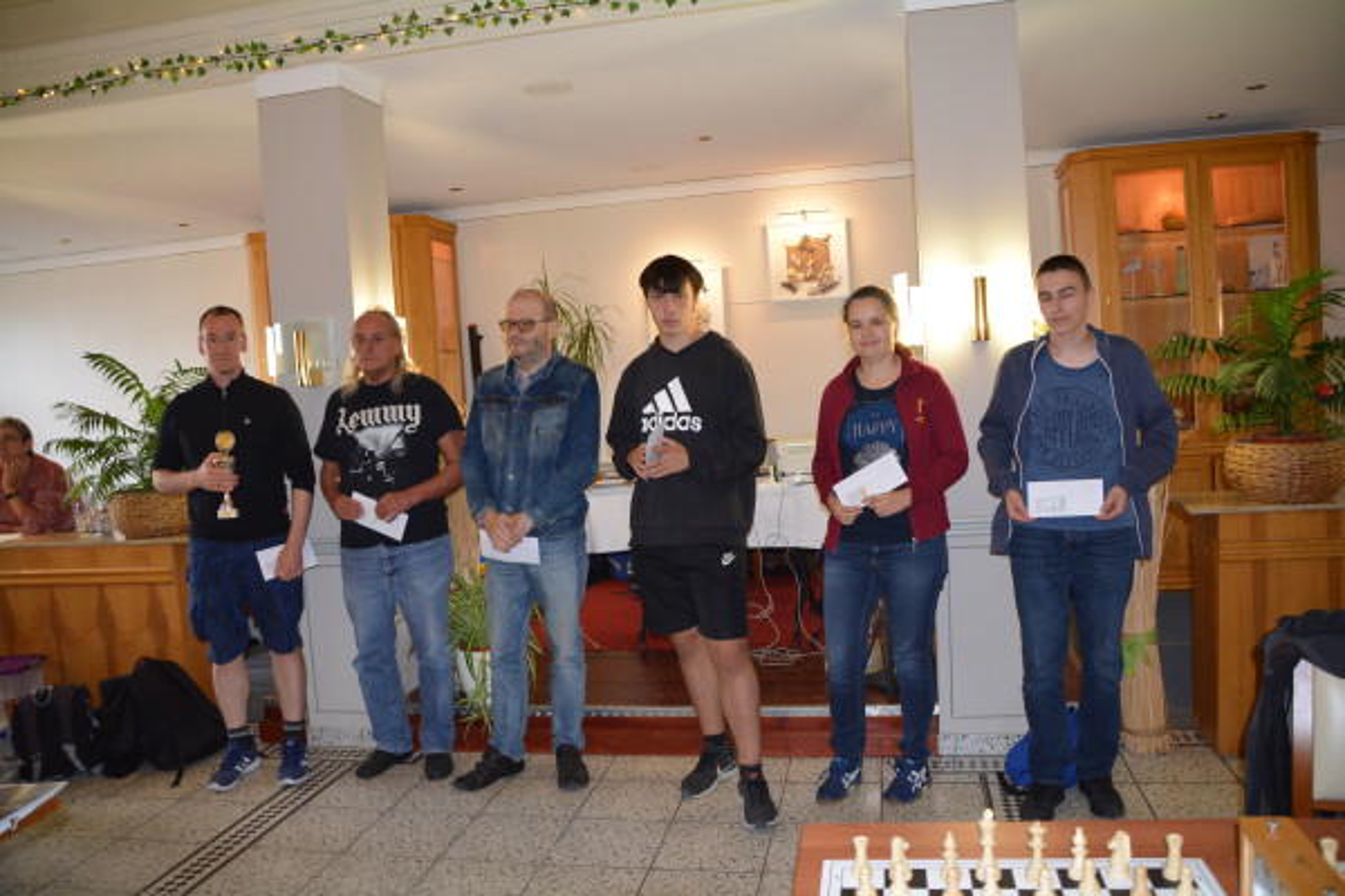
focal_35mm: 27
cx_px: 672
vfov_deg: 47.9
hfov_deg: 67.4
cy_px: 448
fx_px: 1009
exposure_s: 1/60
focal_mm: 18
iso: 1250
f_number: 3.5
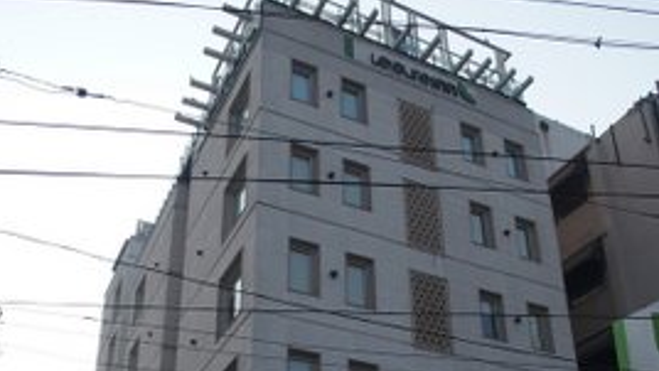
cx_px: 330
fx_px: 717
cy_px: 383
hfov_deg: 49.4
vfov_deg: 27.2
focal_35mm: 41
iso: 100
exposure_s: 1/800
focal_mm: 6
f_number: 3.5
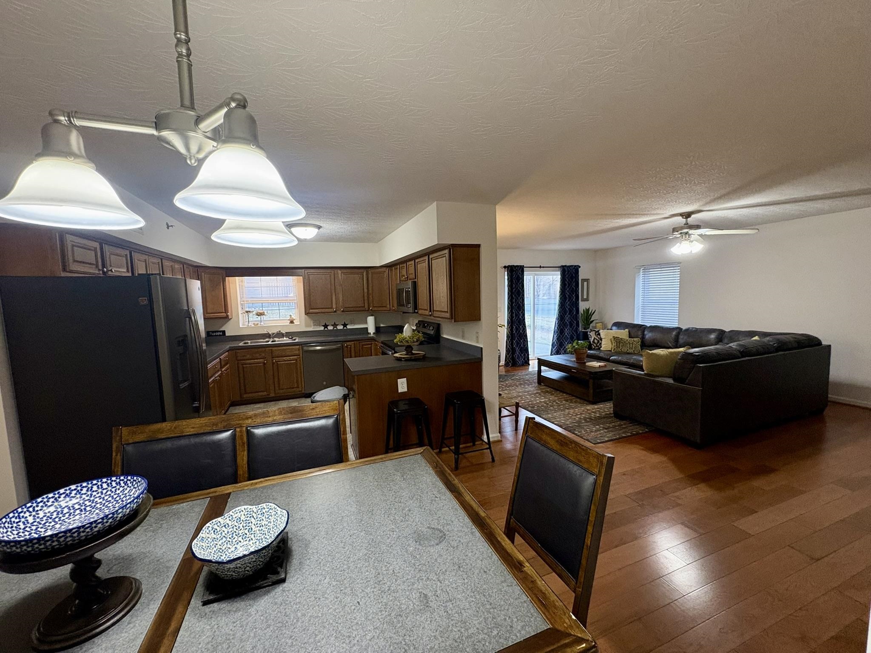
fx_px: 352
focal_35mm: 14
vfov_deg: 85.7
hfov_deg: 102.1
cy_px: 326
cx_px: 436
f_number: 2.2
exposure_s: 1/60
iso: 500
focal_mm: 2.22
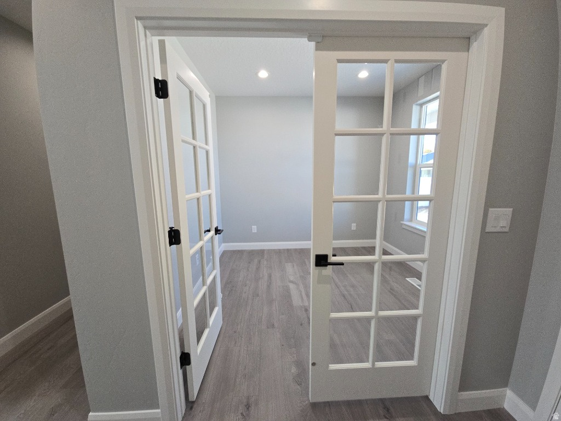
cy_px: 210
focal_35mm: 13
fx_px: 211
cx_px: 280
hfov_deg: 106.2
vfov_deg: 89.9
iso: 80
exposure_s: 1/60
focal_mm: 2.2
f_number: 2.2
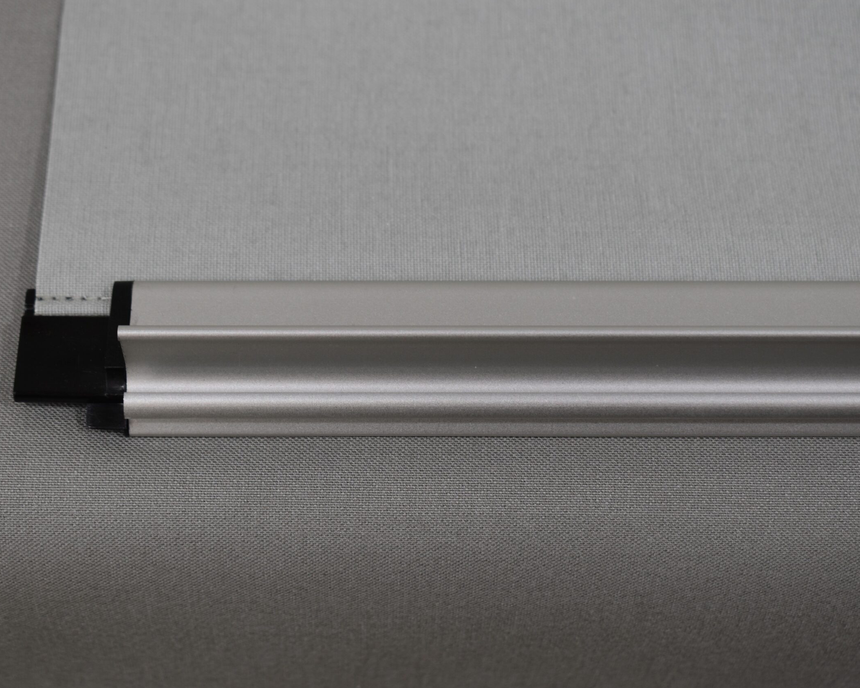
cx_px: 439
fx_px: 2087
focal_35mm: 82
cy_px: 344
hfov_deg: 23.3
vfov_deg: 18.7
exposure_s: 1/125
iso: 250
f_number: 5.6
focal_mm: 48
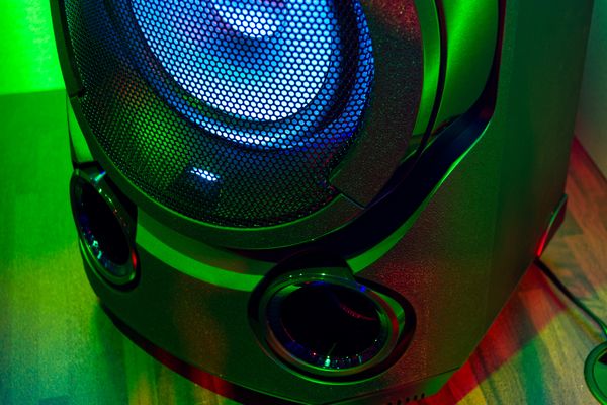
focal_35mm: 60
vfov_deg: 22.6
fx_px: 1012
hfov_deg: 33.4
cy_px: 202
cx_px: 304
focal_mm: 40
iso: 800
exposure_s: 1/2
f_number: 5
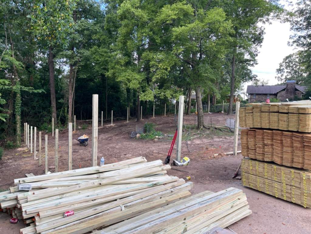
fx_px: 234
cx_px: 156
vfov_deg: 53.1
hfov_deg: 67.3
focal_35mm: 26
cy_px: 117
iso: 32
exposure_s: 1/155
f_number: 1.6
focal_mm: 5.1
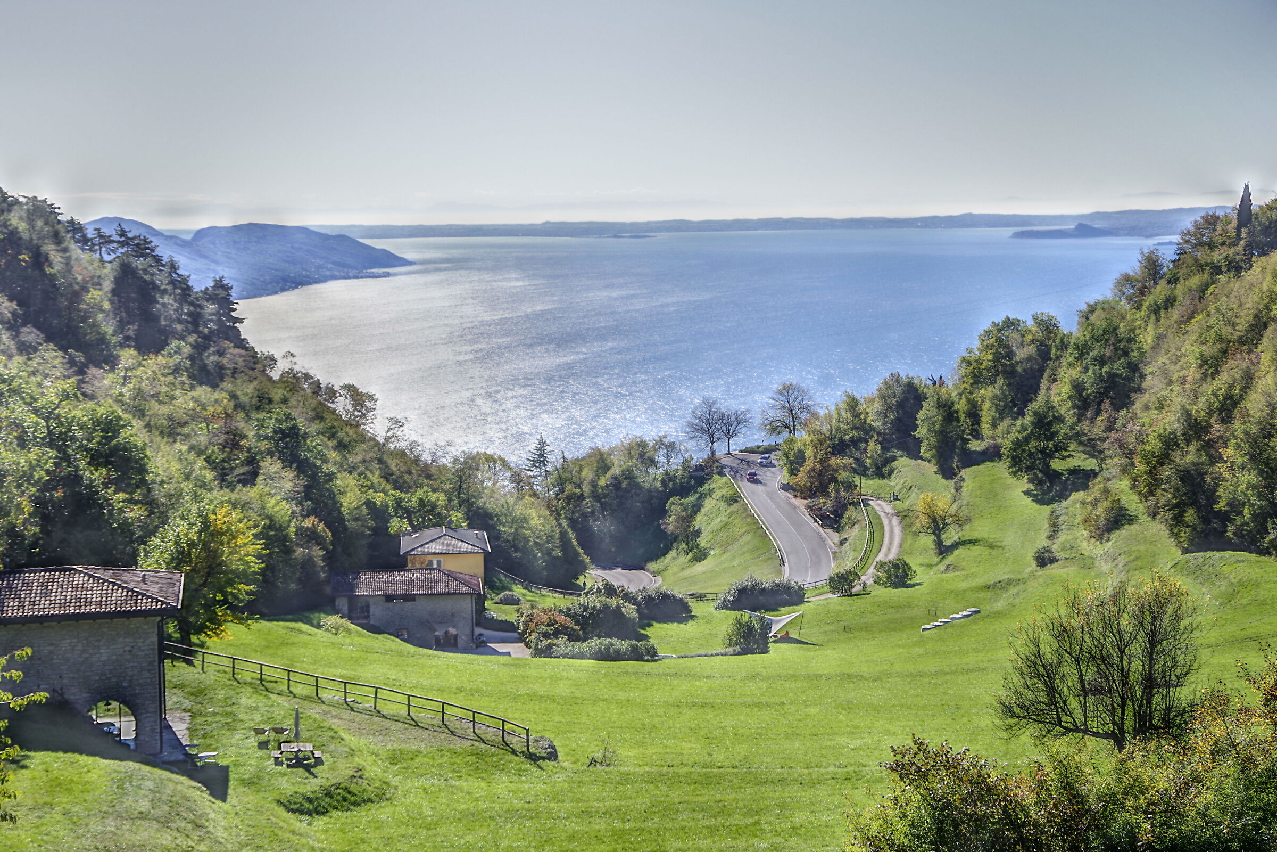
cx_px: 638
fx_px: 2128
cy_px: 426
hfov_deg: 33.4
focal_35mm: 60
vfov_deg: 22.6
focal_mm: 40
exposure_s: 1/50
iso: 100
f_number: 6.3
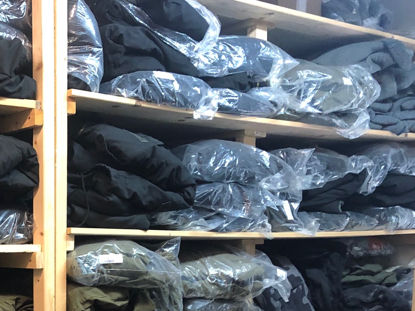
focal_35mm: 59
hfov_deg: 30.0
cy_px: 321
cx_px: -16
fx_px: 707
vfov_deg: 23.6
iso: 100
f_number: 1.8
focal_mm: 3.99
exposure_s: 1/14
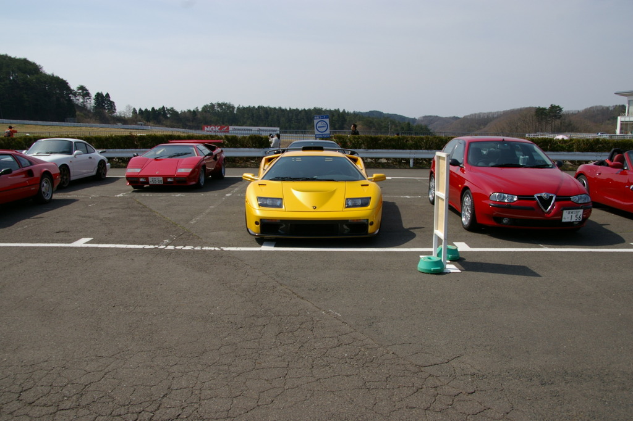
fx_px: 475
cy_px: 210
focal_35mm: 27
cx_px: 316
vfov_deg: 47.9
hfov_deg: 67.4
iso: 200
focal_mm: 18
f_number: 8
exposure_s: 1/500
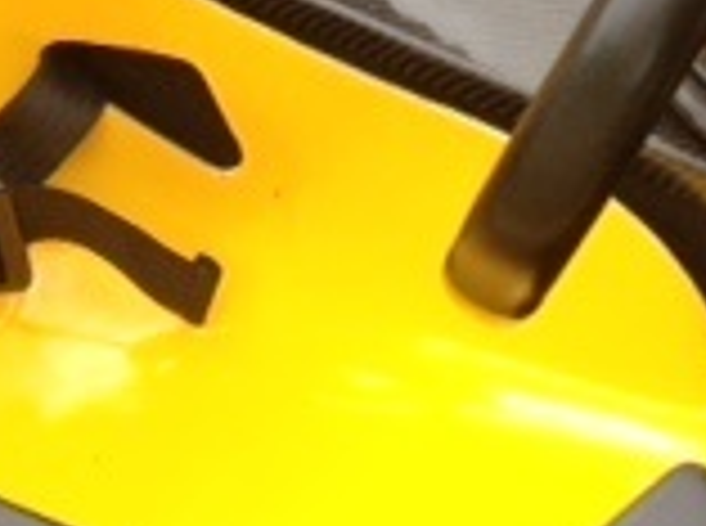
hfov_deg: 13.7
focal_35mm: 143
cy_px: -486
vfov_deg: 9.7
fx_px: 2910
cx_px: 13
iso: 50
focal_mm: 4.28
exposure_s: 1/391
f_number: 2.4
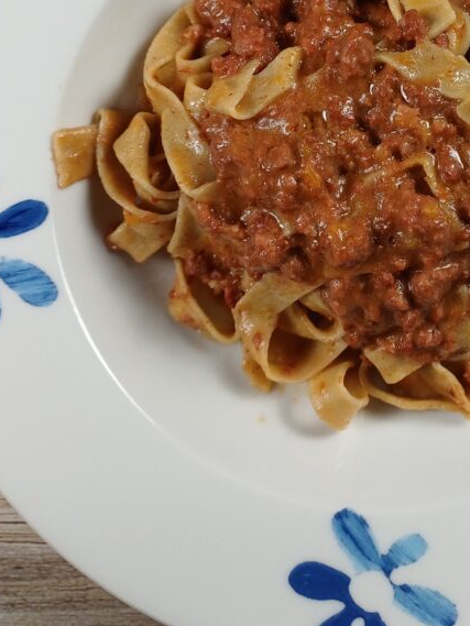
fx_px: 814
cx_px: 357
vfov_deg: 40.6
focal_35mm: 45
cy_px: 140
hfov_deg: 31.6
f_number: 1.8
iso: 100
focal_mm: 4.65
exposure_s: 1/50
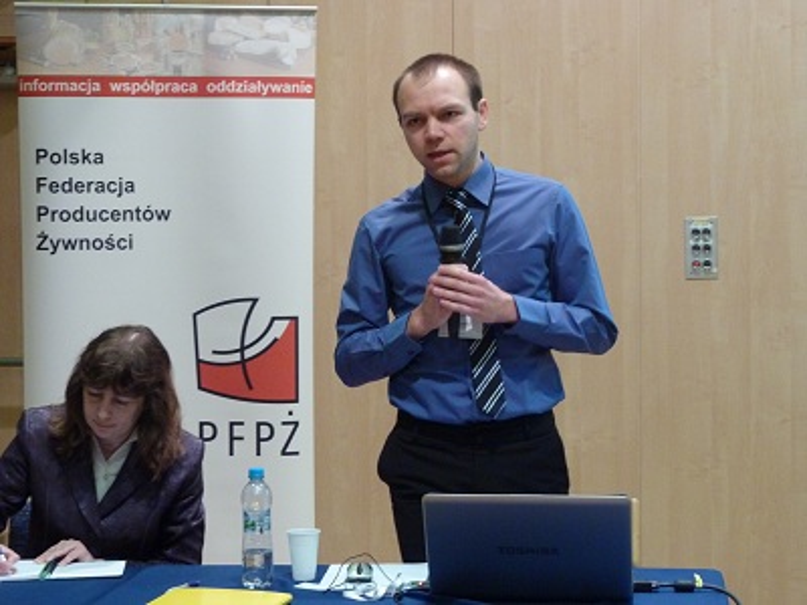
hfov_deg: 21.8
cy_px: 302
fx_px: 2098
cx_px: 404
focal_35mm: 90
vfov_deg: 16.4
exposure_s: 1/8
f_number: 4.3
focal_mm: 14.7
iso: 400
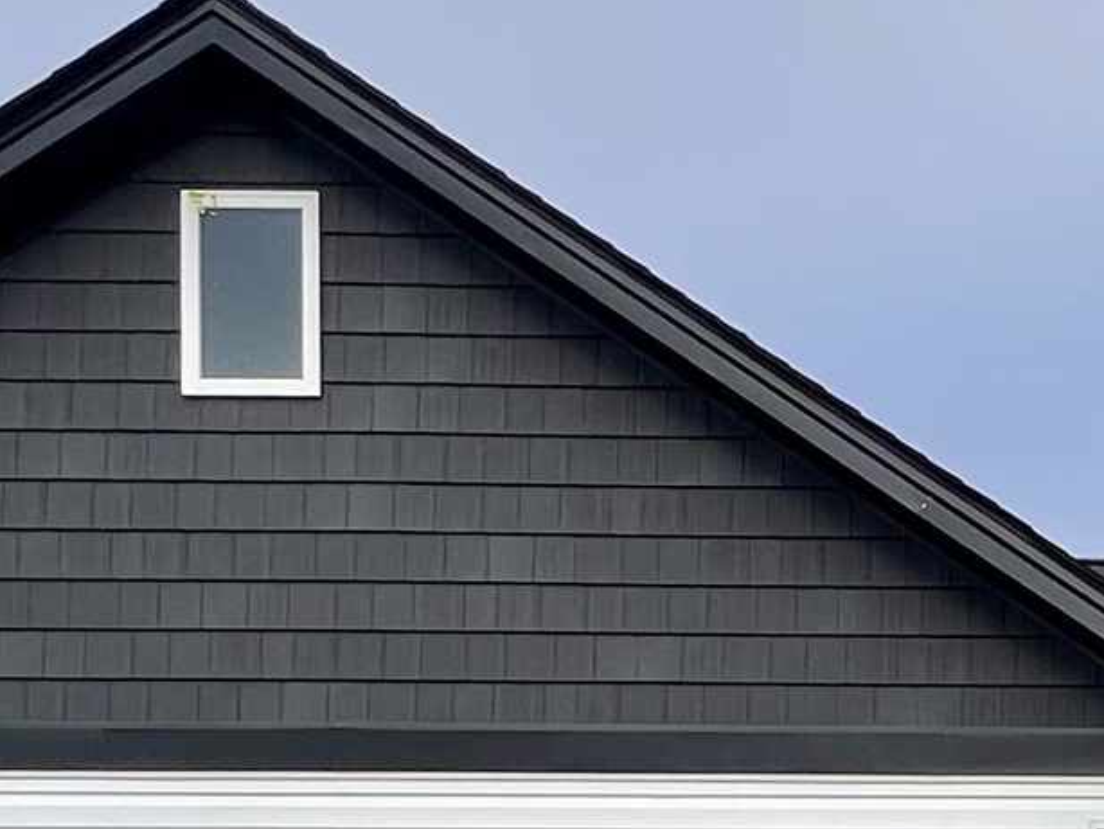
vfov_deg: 19.0
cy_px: 1347
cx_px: 1379
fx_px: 2074
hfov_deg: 26.1
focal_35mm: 65
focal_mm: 1.57
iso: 32
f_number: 1.8
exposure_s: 1/431
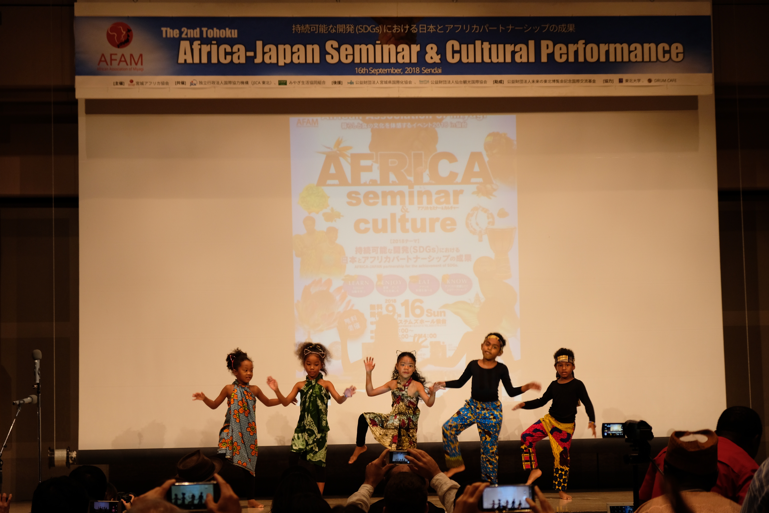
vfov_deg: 16.5
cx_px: 384
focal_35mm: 83
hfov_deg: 24.5
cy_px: 256
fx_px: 1773
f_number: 4
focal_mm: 55
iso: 640
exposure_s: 1/60
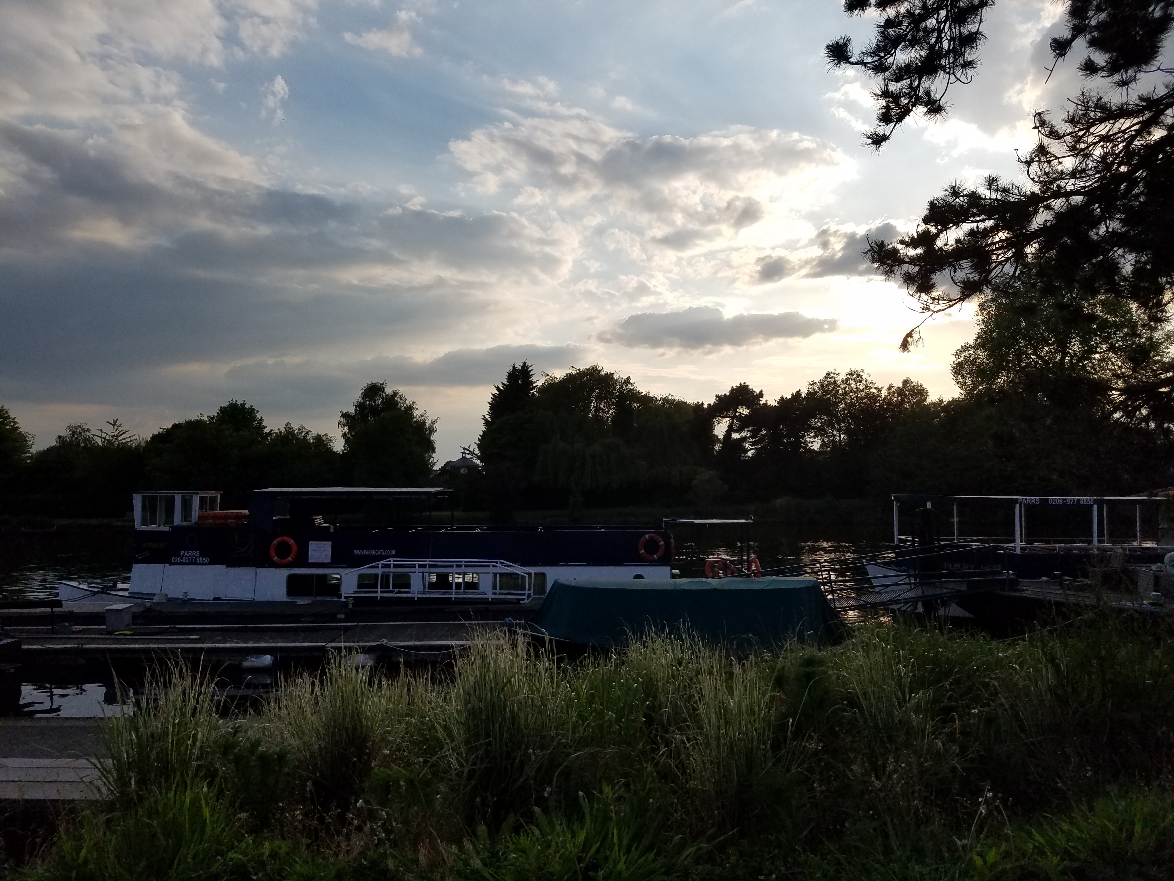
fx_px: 882
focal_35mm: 26
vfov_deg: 53.1
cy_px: 440
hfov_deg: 67.3
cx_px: 587
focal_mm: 4.2
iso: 50
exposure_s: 1/4896
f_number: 1.7
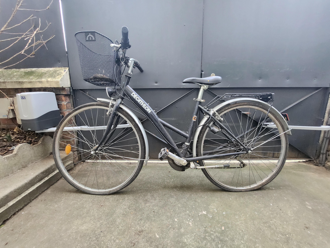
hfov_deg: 106.2
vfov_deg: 89.9
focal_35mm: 13
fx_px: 124
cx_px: 165
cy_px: 124
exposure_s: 1/33
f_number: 2.2
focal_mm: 1.7
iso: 640
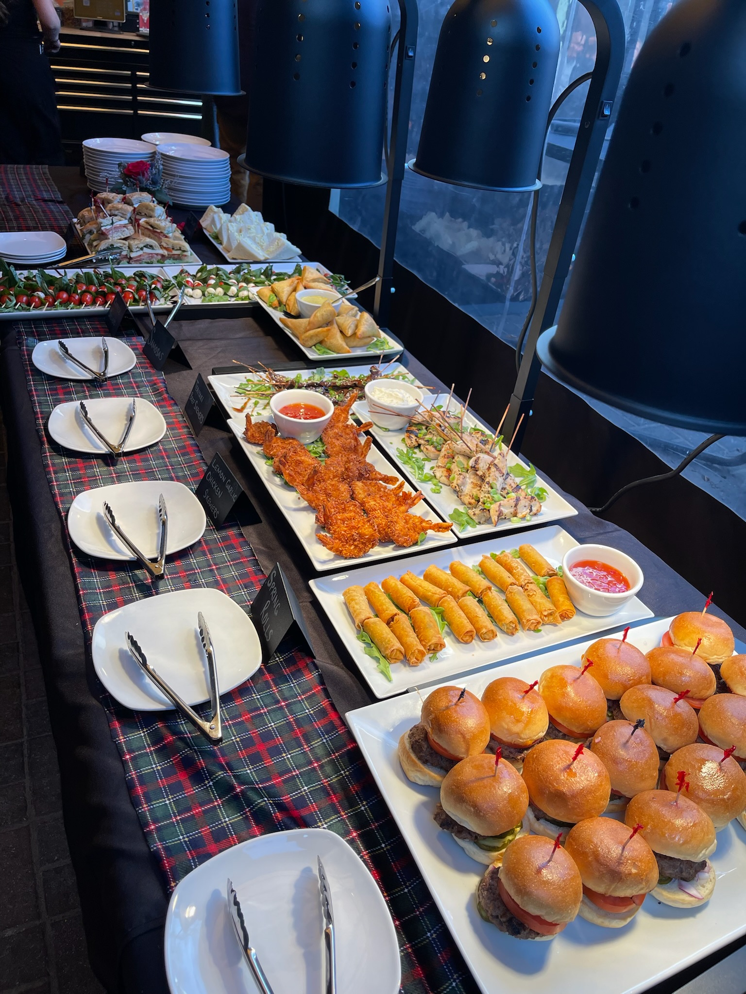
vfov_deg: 69.4
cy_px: 497
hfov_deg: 54.9
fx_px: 718
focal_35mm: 25
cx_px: 373
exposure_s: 1/337
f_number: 1.6
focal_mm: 5.1
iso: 32
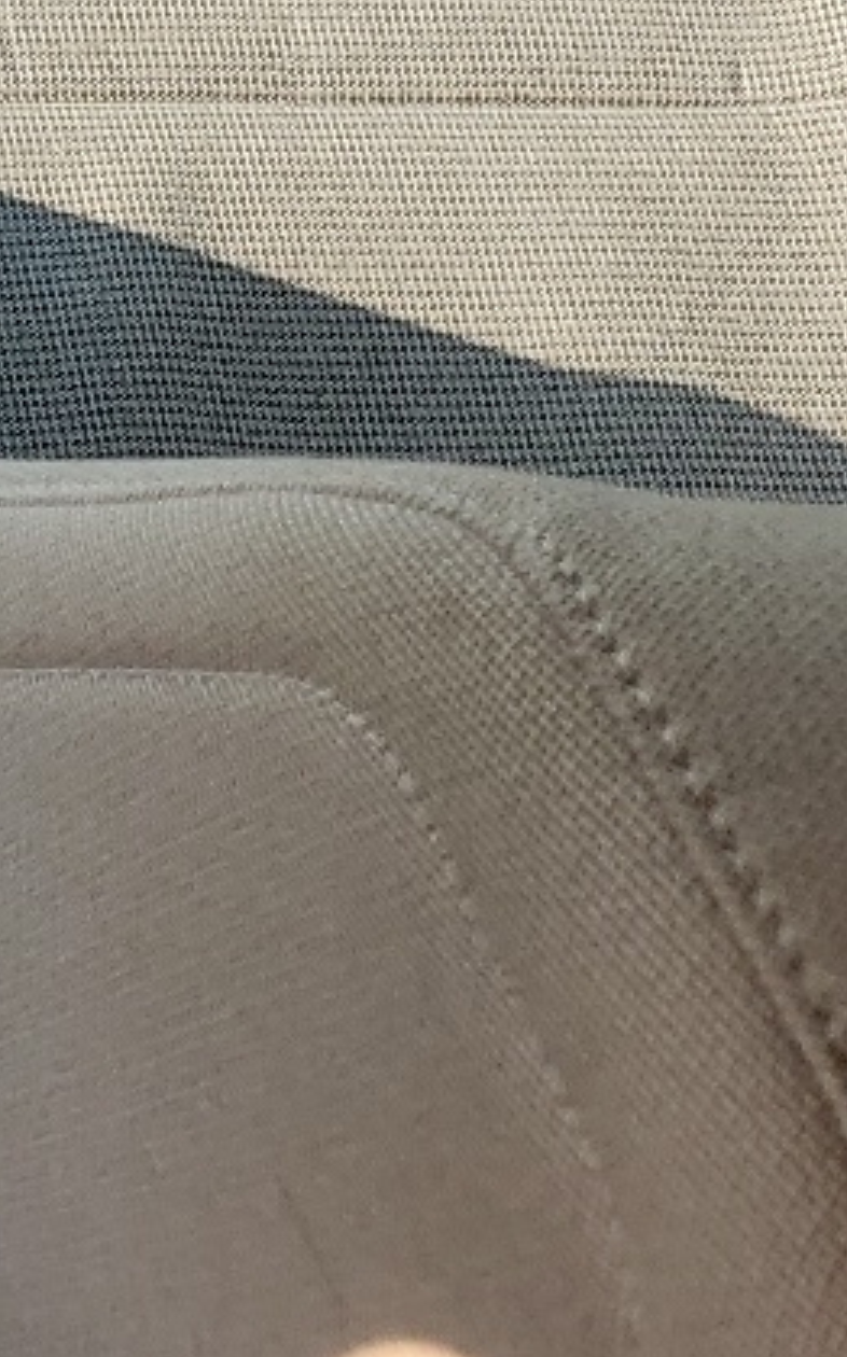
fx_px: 3883
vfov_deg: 18.3
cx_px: -1148
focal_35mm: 105
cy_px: -465
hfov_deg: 10.7
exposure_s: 1/161
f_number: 1.5
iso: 50
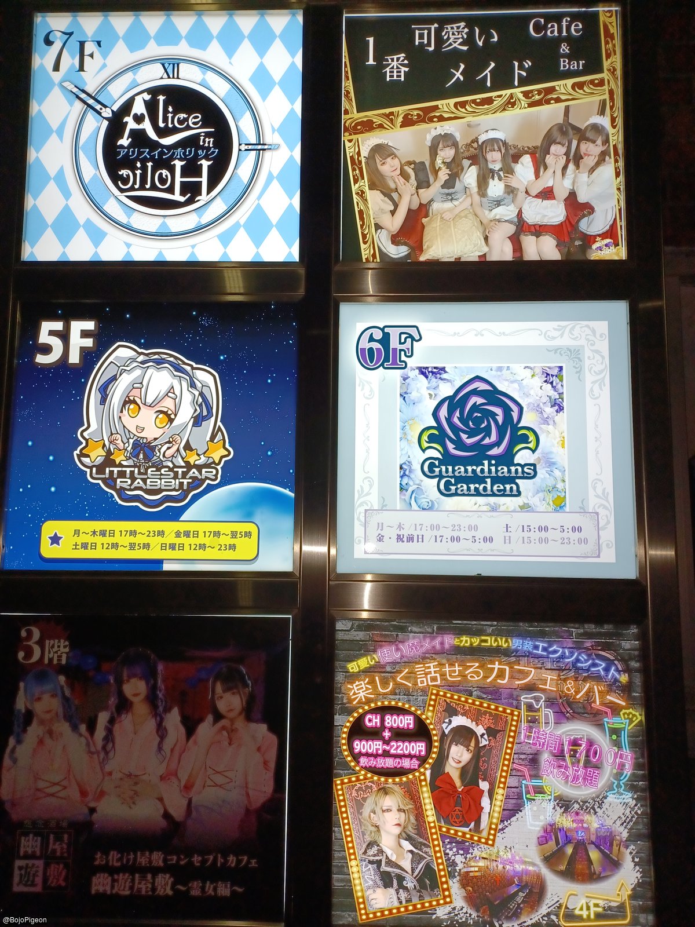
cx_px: 348
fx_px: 669
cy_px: 464
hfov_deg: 54.9
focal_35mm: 25
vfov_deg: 69.4
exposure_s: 1/50
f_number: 1.8
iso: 64
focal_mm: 4.6
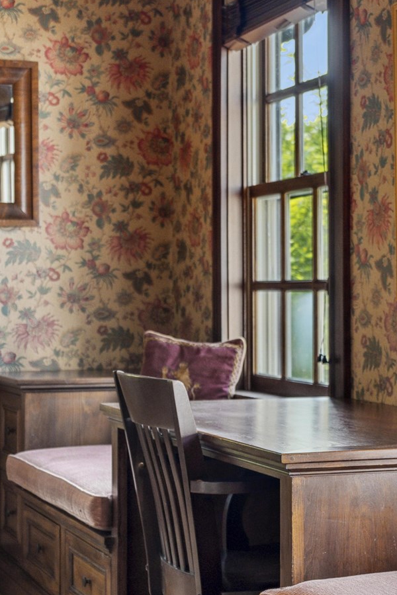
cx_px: 355
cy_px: 353
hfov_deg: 15.3
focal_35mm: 88
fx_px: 1460
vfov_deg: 23.0
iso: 800
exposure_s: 1/50
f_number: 4
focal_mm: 34.5
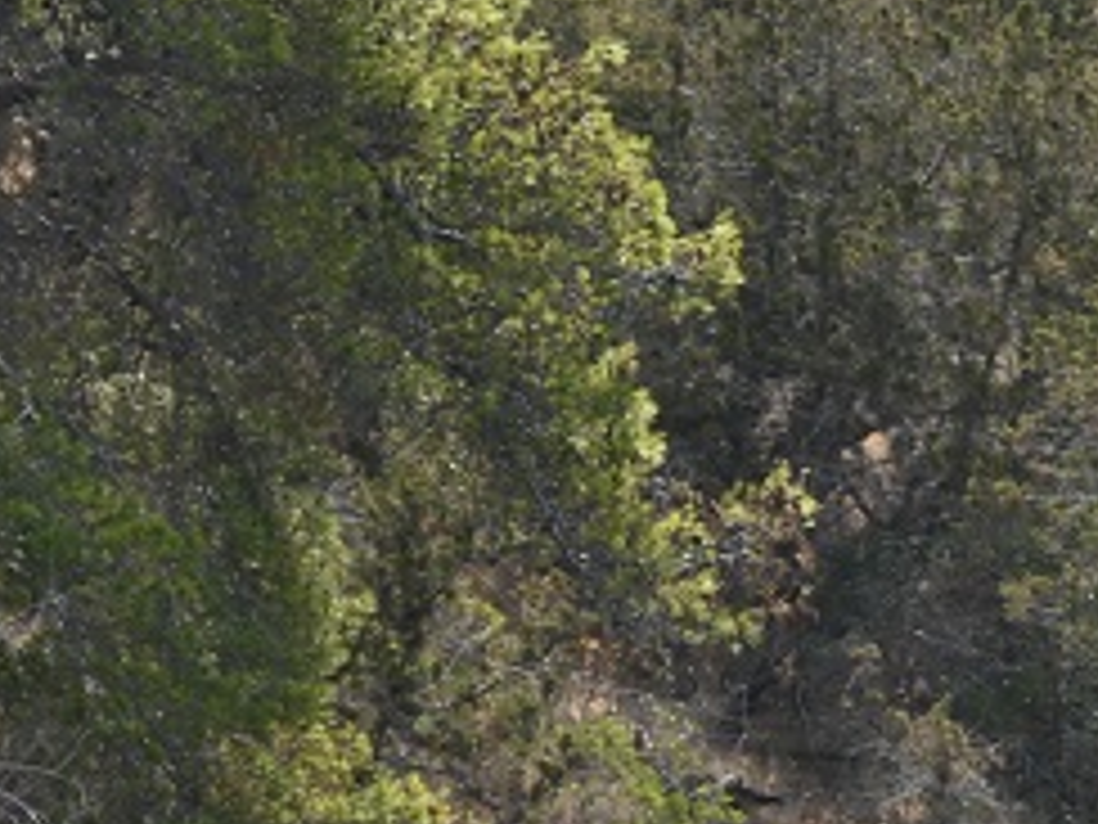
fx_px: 15225
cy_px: 1430
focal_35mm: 480
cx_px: 1372
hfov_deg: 4.1
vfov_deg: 3.1
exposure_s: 1/400
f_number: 4.8
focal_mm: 122
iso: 100
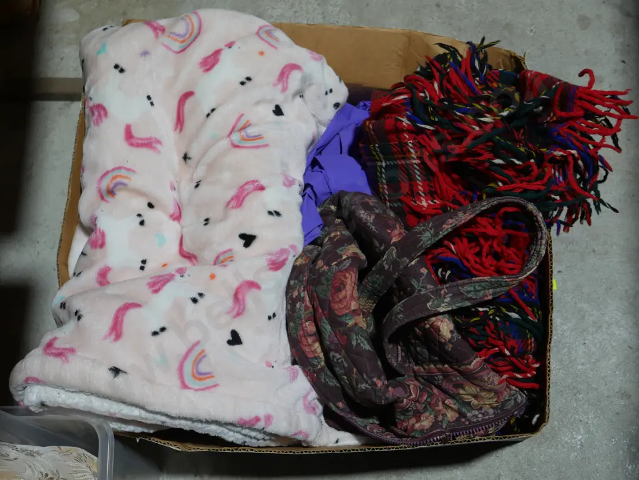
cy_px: 240
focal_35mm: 50
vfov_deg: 29.1
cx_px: 320
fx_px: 923
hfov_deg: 38.2
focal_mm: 25
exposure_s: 1/60
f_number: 5.3
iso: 250
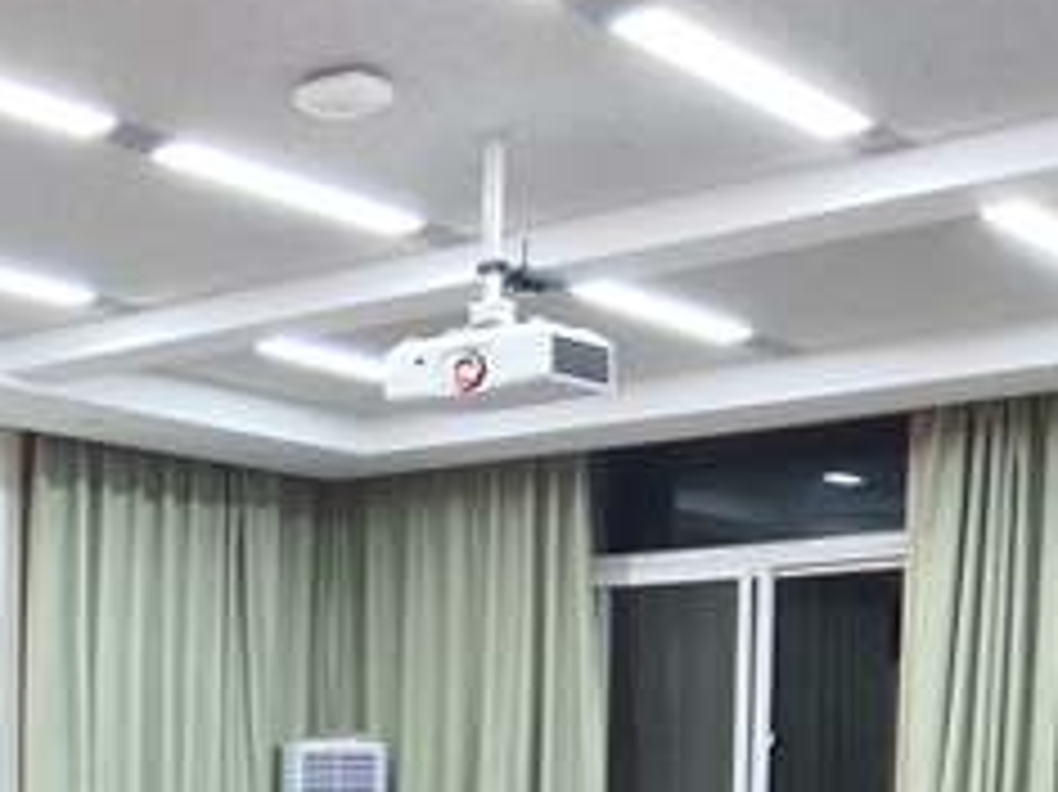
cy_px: 945
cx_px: -95
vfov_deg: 20.0
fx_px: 2108
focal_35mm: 69
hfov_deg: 26.1
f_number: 1.8
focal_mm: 3.95
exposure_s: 1/50
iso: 320
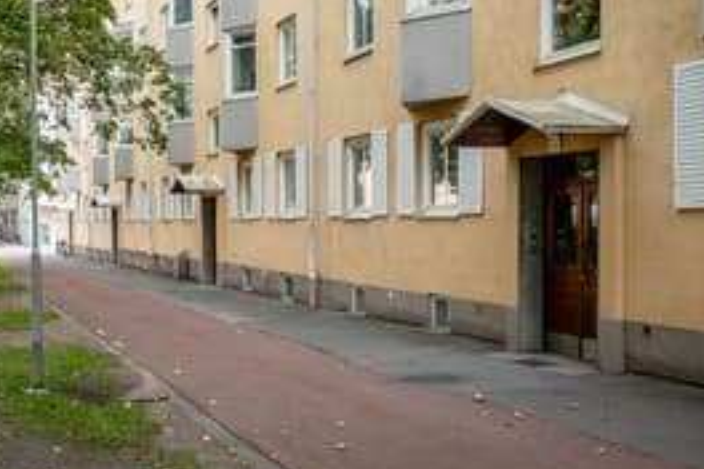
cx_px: 200
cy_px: 152
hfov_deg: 38.2
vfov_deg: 26.3
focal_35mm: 51
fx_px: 997
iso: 160
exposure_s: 1/80
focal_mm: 21.5
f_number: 8
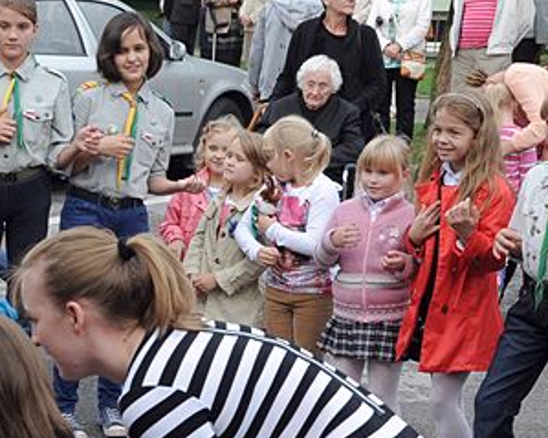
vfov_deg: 13.7
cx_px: -82
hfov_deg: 16.5
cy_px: 307
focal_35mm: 112
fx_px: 1816
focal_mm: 28
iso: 500
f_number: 8
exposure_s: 1/320
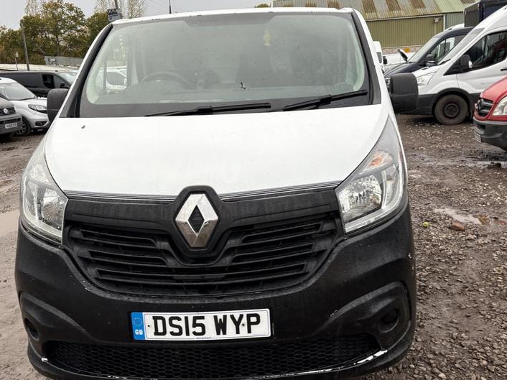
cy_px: 184
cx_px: 264
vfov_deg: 42.9
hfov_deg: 55.4
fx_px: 483
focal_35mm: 33
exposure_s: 1/299
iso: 40
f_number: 1.6
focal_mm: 5.96
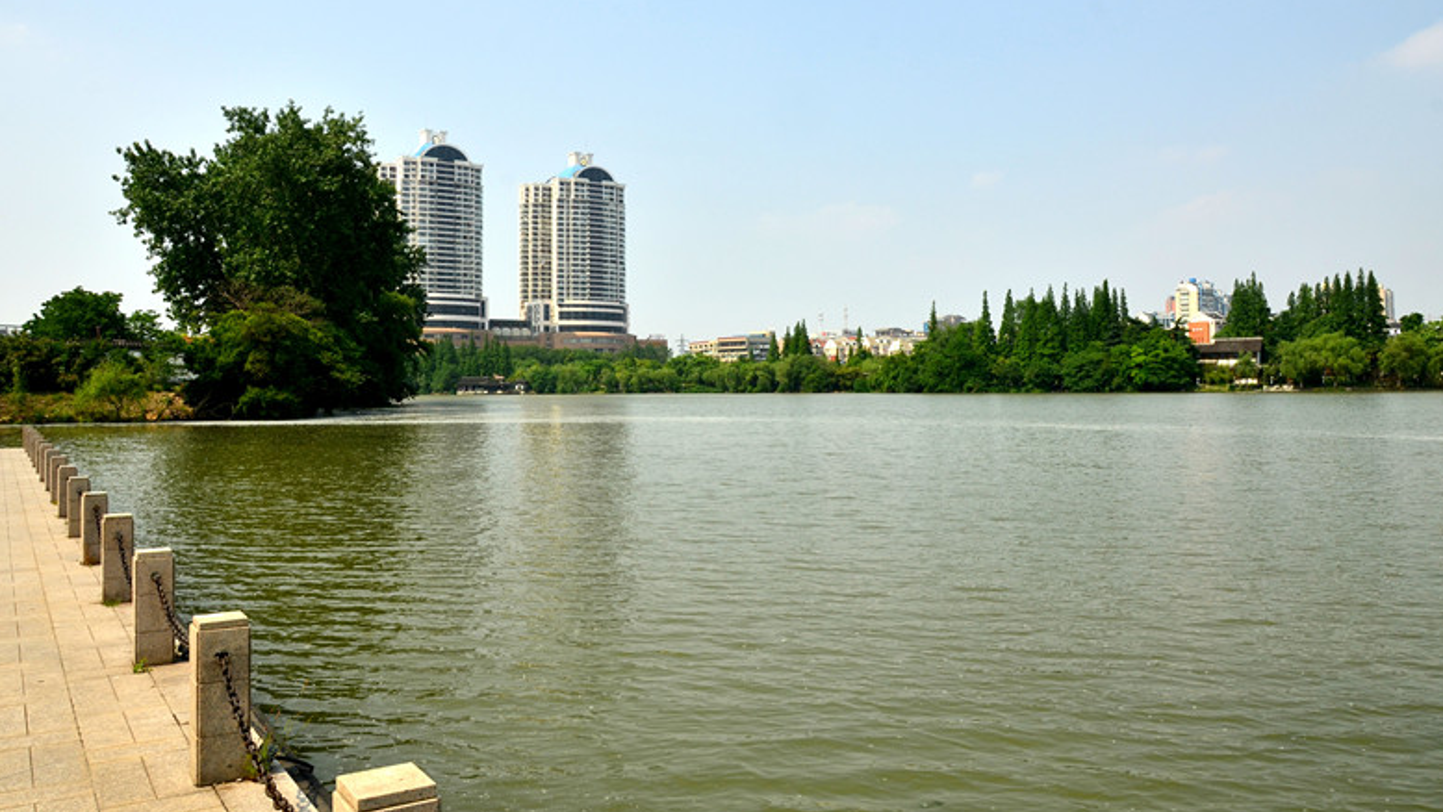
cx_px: 727
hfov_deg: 66.1
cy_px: 335
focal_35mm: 29
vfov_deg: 40.1
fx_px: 1110
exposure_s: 1/400
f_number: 10
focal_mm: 18
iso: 100
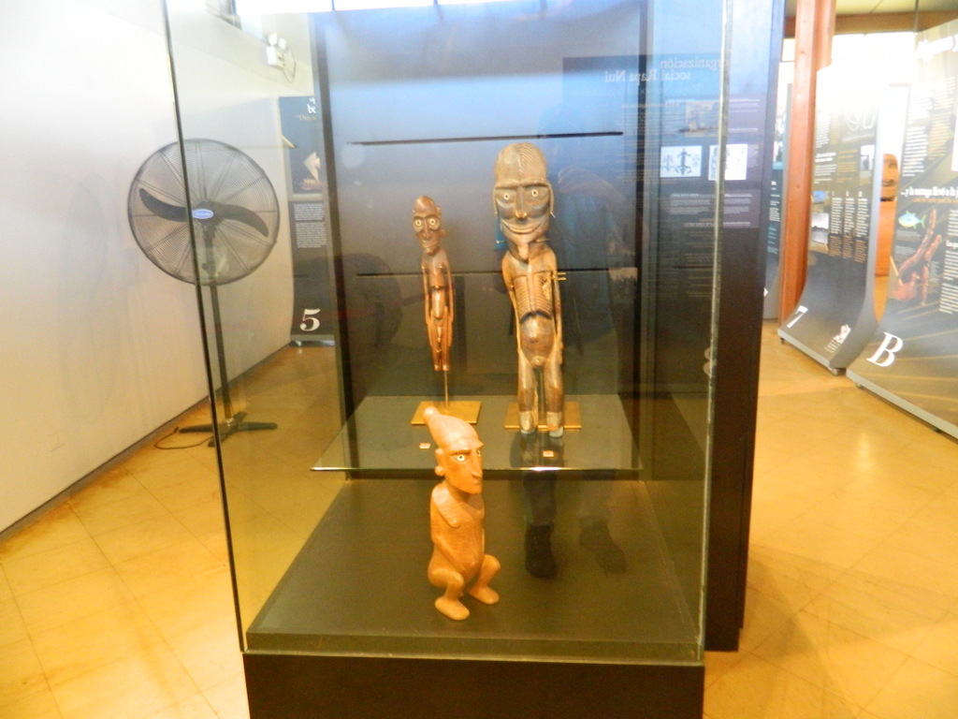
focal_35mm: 25
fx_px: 692
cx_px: 479
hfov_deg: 69.4
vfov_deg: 54.9
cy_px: 360
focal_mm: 4.5
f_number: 3.1
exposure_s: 1/4
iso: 400
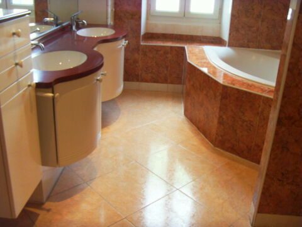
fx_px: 340
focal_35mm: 39
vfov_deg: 36.8
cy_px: 114
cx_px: 151
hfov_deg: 47.9
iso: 200
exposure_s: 1/30
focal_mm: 6.6
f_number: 3.5
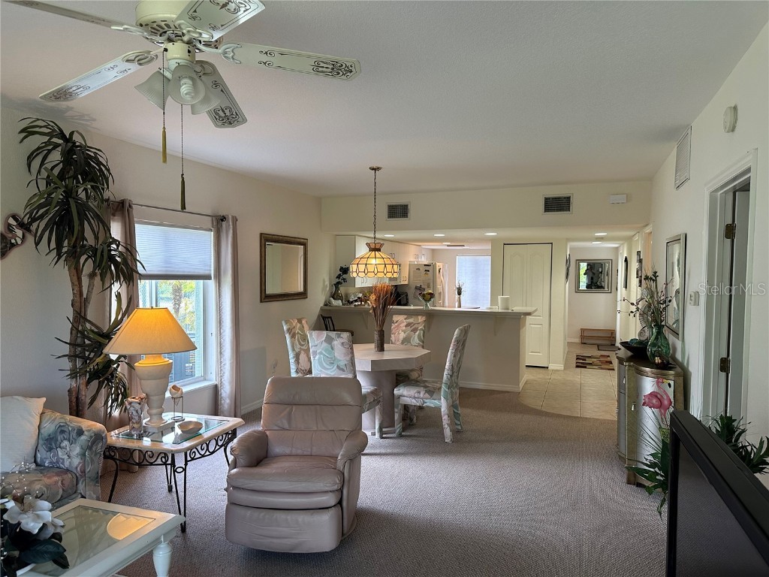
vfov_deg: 56.8
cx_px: 384
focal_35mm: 24
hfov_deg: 71.6
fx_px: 533
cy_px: 288
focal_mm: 6.86
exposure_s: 1/120
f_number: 1.78
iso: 160
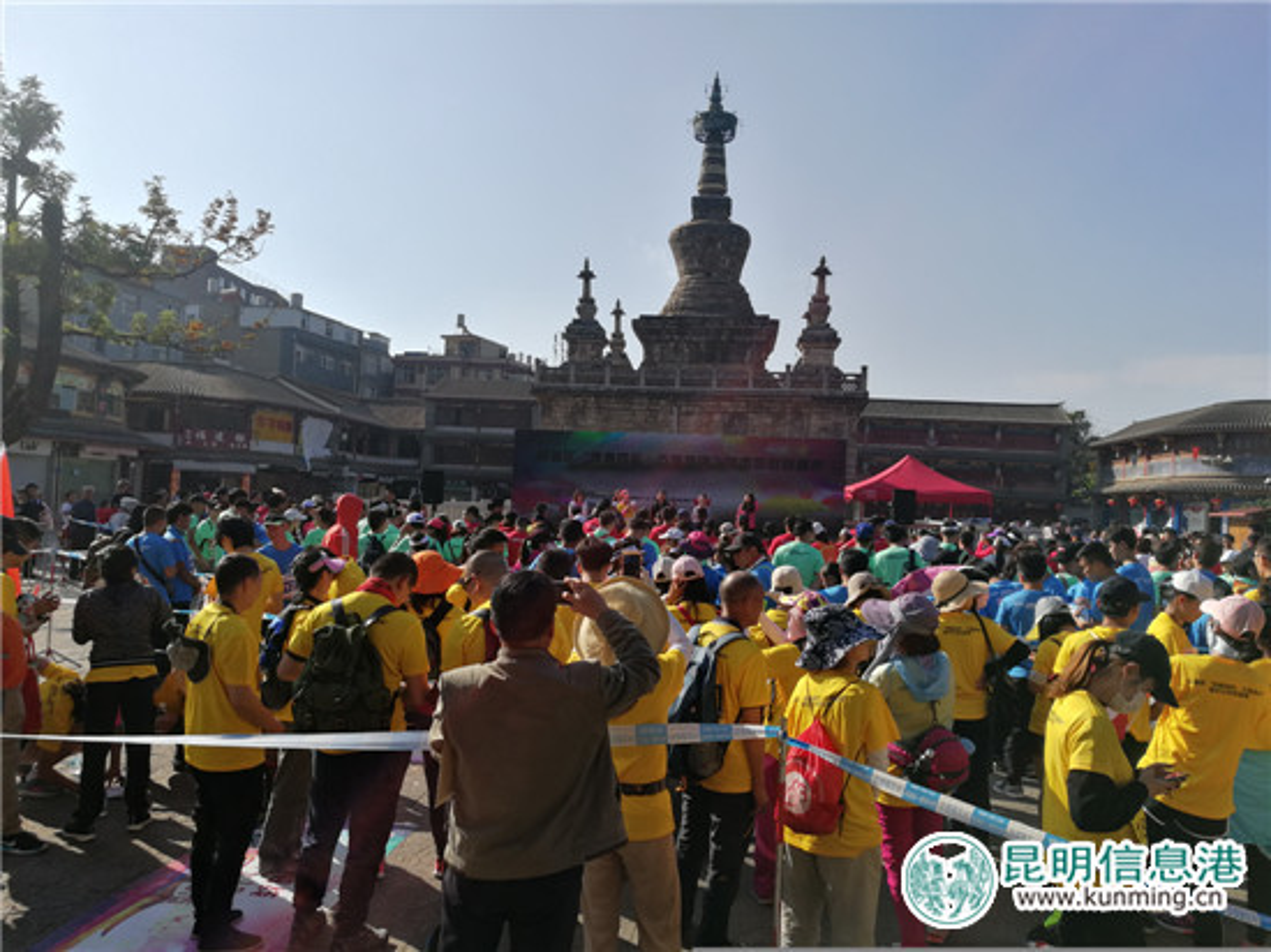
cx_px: 636
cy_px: 476
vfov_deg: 51.3
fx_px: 991
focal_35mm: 27
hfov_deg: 65.3
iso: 50
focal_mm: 3.84
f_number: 2.2
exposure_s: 1/1845
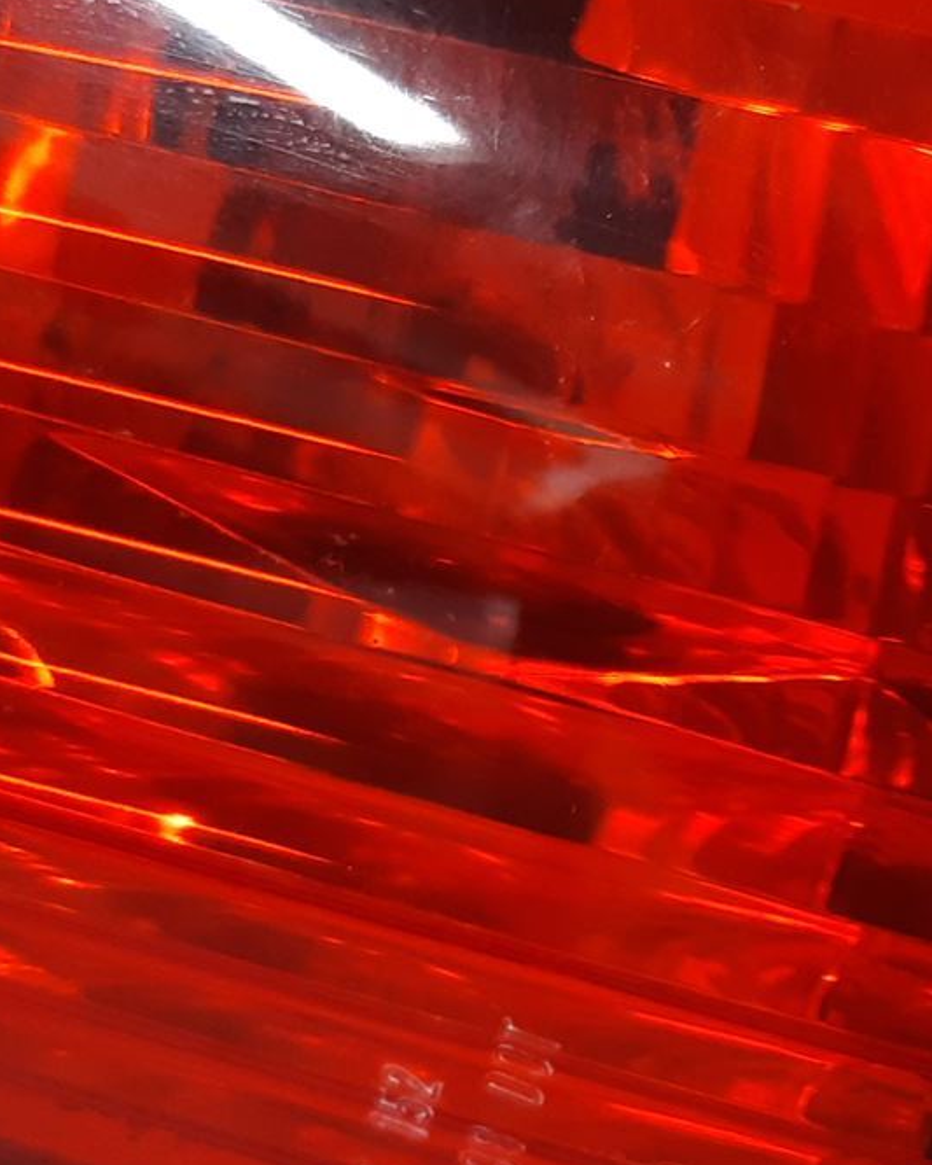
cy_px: 684
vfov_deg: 24.4
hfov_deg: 19.3
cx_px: 850
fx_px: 2689
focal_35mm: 78
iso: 160
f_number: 1.7
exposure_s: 1/50
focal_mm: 3.93
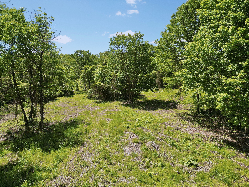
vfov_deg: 56.8
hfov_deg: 71.6
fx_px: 173
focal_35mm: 24
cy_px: 94
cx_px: 124
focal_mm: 6.72
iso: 100
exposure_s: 1/2000
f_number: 1.7
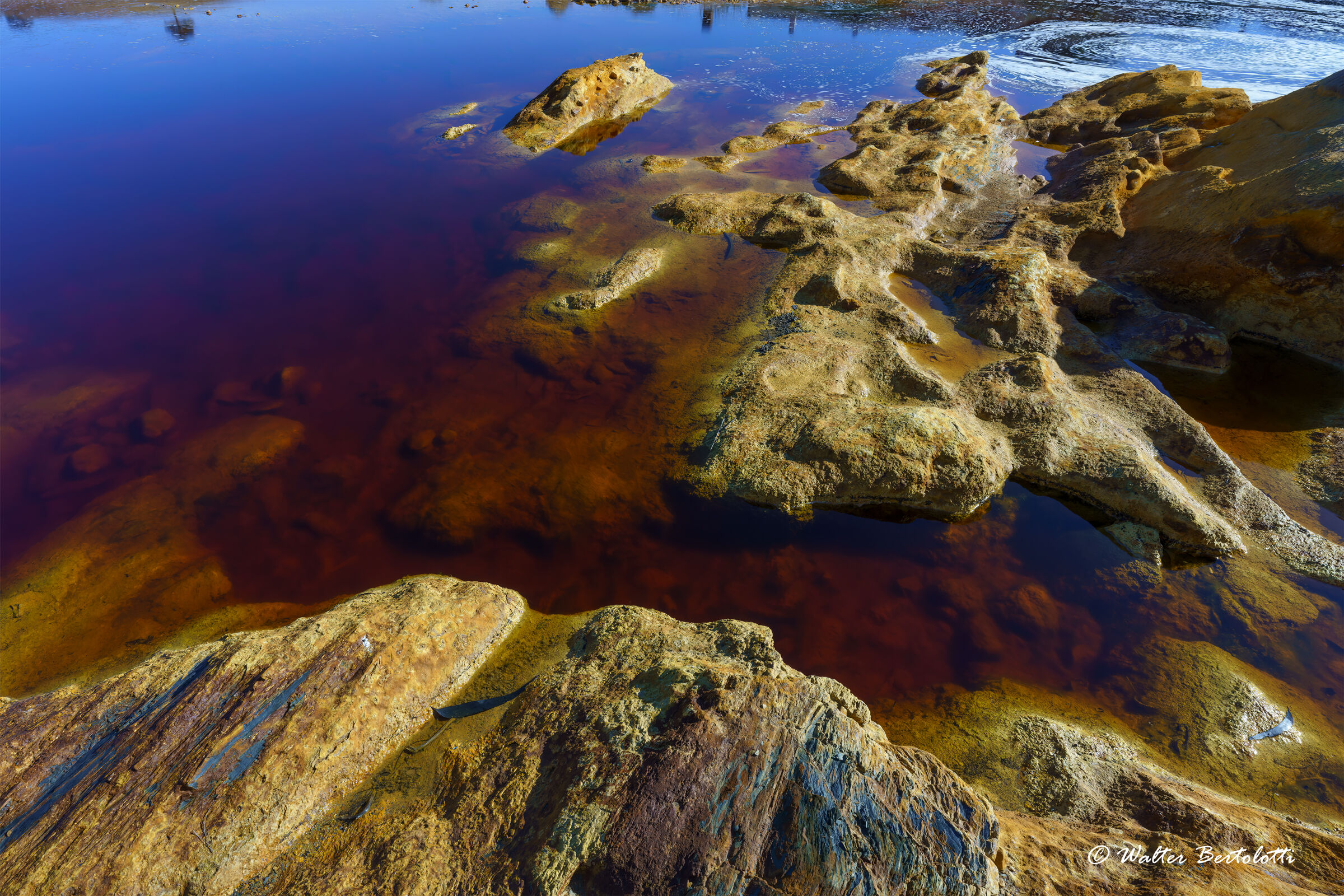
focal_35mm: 20
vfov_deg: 61.9
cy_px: 448
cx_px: 672
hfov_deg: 84.0
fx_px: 747
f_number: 11
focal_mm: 20
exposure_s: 1
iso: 50
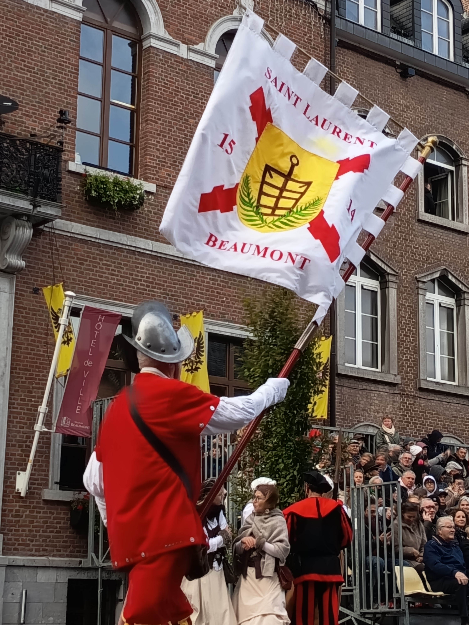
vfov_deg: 27.0
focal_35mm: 72
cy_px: 312
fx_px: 1301
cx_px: 234
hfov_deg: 20.4
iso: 50
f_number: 1.7
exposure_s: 1/137
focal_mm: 5.27
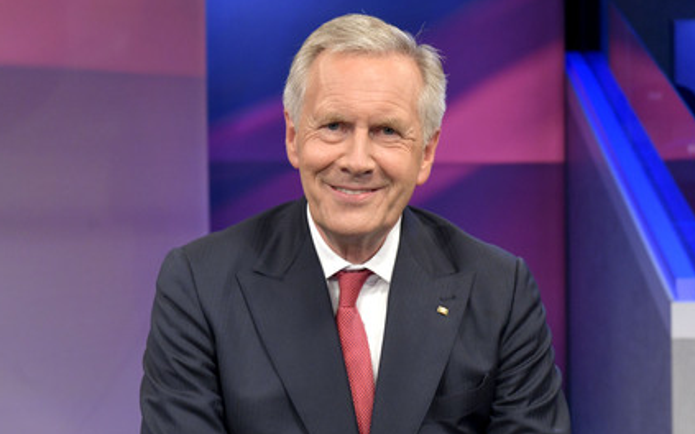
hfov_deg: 32.5
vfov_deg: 20.6
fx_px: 1193
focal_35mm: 63
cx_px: 361
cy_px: 215
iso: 1600
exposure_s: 1/160
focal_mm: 58
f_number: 5.6
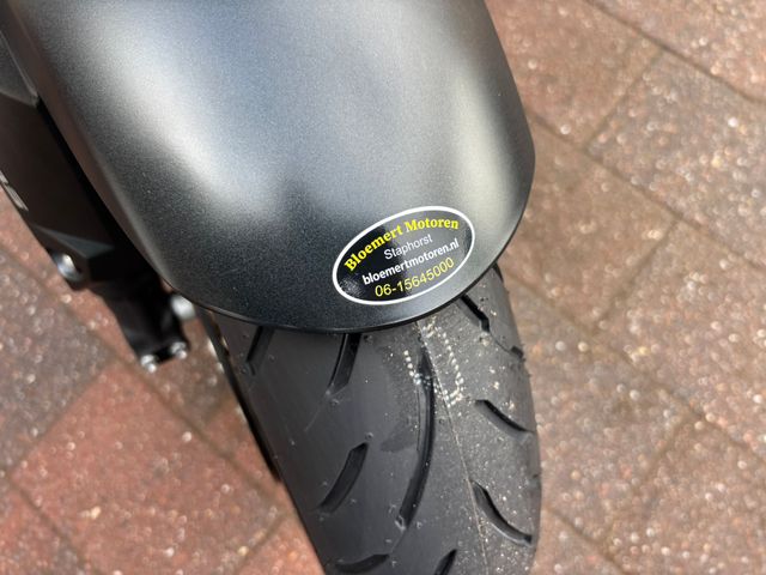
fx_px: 575
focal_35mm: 26
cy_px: 288
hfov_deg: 67.3
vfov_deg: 53.1
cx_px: 383
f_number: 1.6
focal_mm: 5.96
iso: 40
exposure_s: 1/140
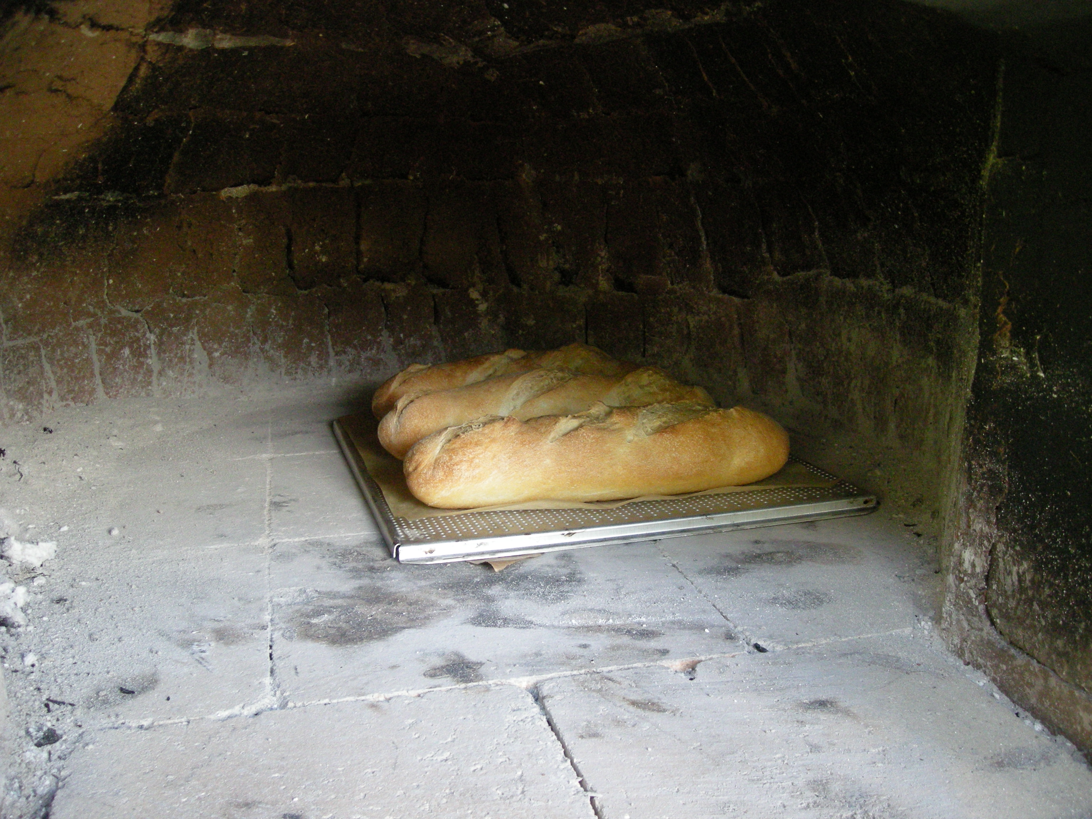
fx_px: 1104
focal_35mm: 35
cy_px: 410
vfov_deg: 40.7
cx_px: 546
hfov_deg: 52.6
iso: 348
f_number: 2.8
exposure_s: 1/58
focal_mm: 5.7
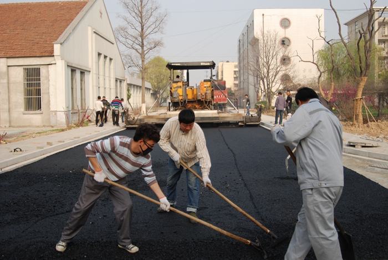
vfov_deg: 37.0
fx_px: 389
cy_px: 130
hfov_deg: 53.1
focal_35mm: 36
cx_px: 194
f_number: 3.5
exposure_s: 1/640
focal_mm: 24
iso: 125
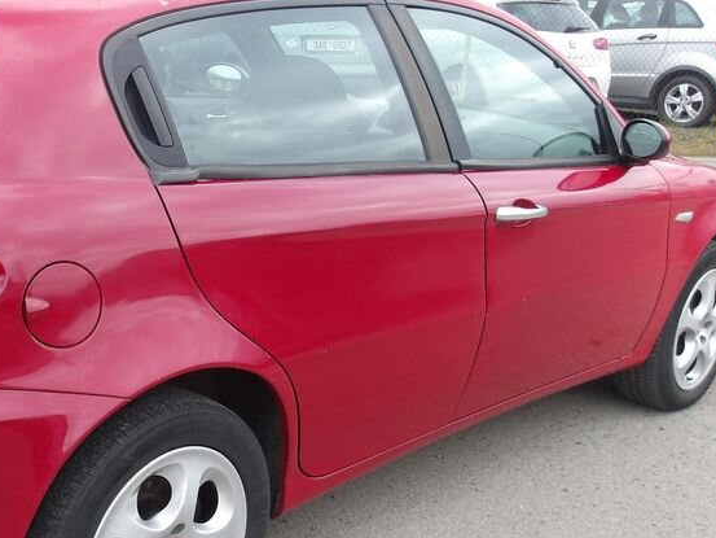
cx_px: 189
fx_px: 1034
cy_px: 301
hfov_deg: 37.4
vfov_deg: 29.1
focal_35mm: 50
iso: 100
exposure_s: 1/268
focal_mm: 4.9
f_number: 3
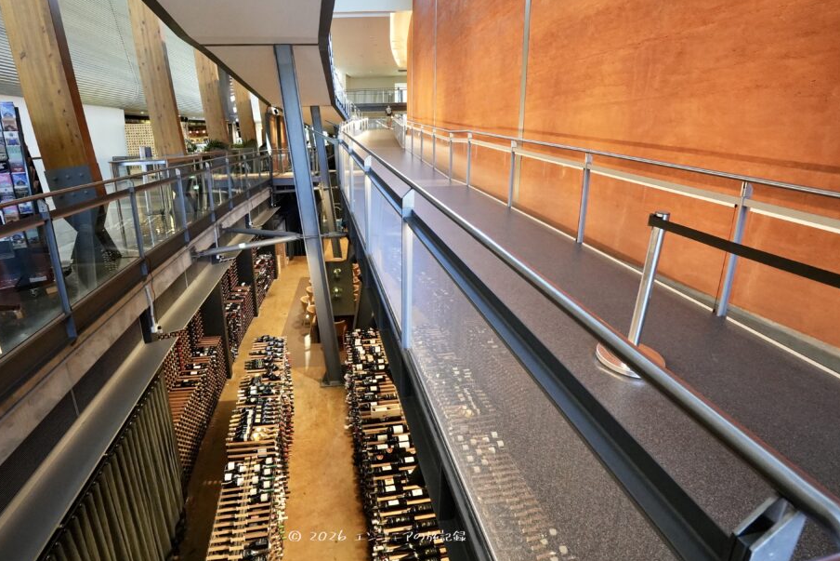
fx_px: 397
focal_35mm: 17
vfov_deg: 70.2
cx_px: 377
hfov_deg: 93.0
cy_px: 249
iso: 4000
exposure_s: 1/100
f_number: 6.3
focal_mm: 10
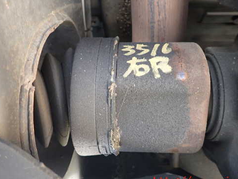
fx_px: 213
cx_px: 117
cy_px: 77
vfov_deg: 45.3
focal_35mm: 31
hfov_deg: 58.3
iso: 500
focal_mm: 4.5
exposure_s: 1/30
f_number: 2
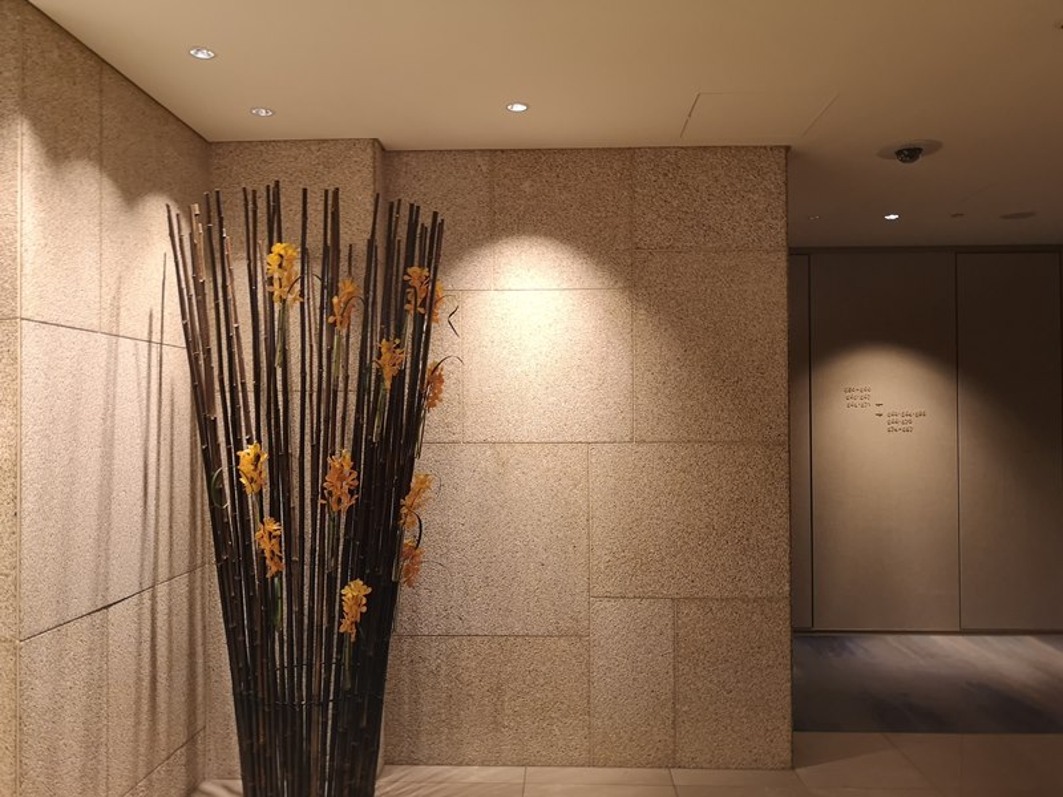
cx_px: 532
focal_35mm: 27
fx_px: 829
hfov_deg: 65.3
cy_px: 398
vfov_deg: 51.4
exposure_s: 1/30
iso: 250
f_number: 1.8
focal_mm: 3.95
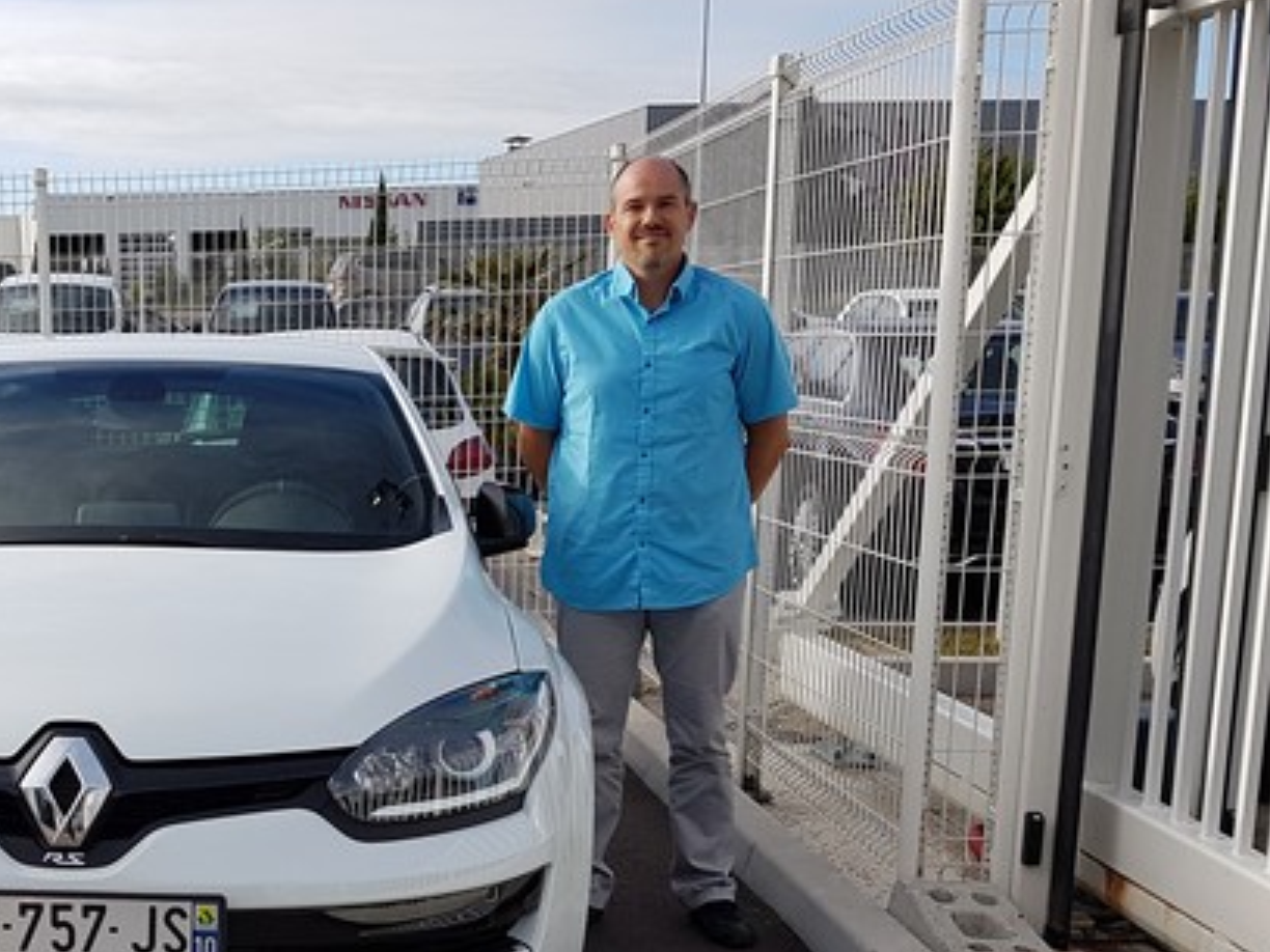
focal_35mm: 51
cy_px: 793
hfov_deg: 35.3
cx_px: 131
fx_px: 1871
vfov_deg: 27.8
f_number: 1.7
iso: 40
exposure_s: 1/1456
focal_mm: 4.2
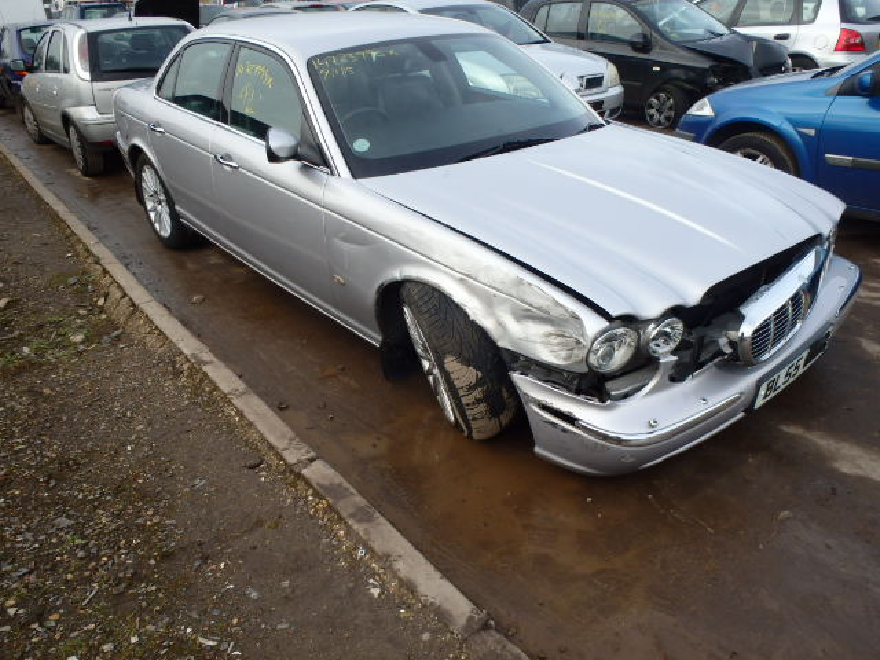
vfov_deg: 49.7
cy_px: 330
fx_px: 712
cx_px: 440
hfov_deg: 63.4
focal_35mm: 28
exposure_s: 1/200
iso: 125
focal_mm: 5
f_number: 3.9
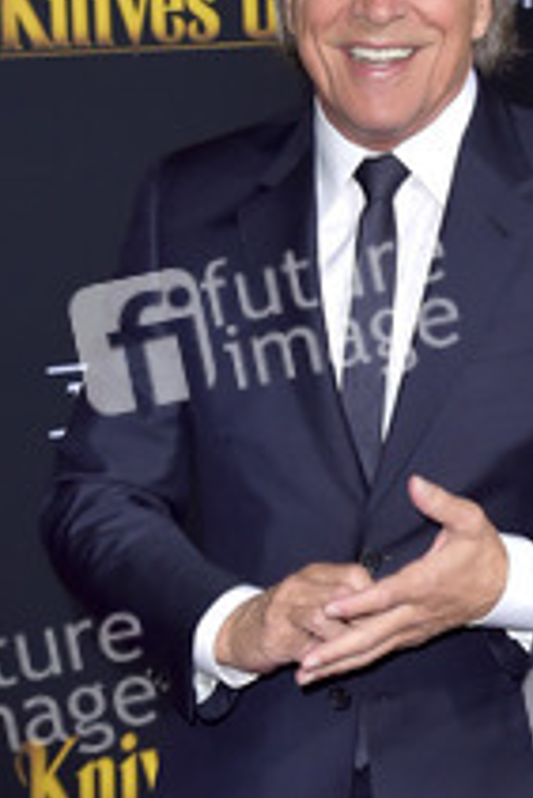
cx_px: 376
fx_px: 2439
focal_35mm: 110
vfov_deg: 18.5
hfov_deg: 12.4
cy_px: 514
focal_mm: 58
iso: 500
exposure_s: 1/250
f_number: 7.1
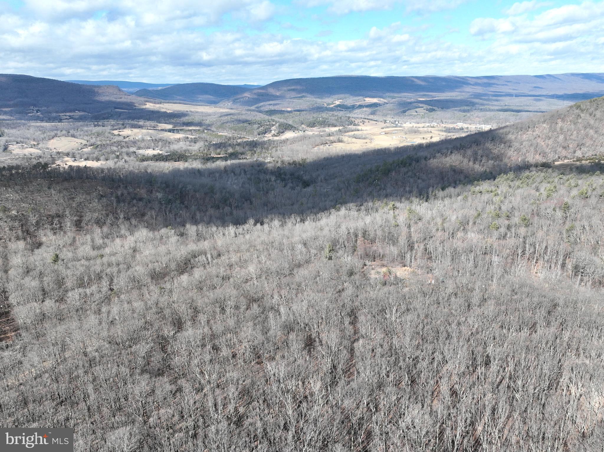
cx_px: 302
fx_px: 419
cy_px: 226
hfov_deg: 71.6
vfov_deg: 56.8
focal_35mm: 24
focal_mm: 12.29
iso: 190
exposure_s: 1/1600
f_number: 2.8
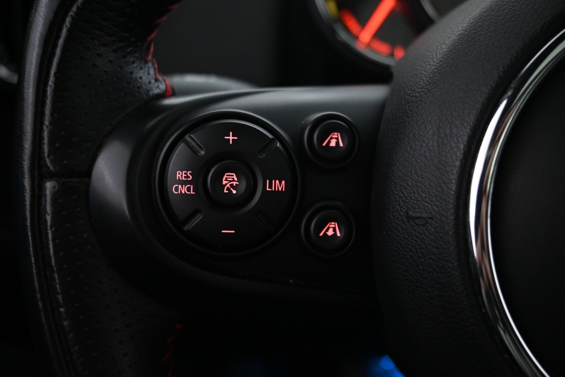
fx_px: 530
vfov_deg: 39.1
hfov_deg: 56.1
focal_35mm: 34
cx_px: 282
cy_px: 188
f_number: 4
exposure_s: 1/40
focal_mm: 22.5
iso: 4000
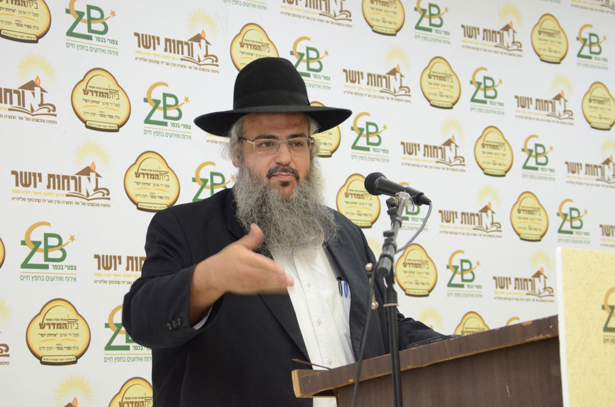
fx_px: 1841
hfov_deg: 19.0
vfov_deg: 12.6
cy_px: 204
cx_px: 308
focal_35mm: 108
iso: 2500
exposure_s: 1/60
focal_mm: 72
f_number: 5.6
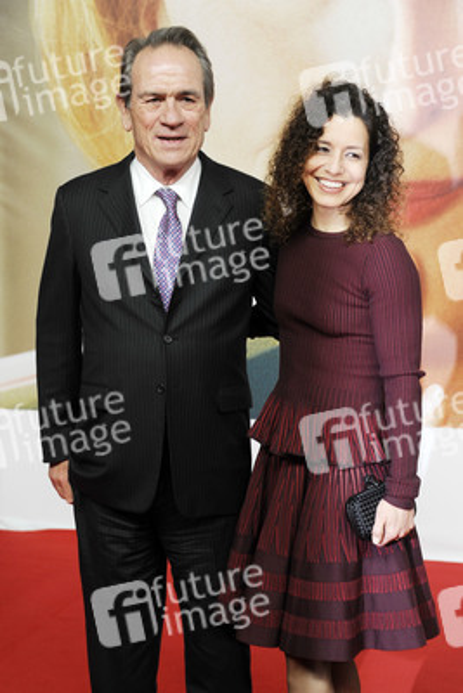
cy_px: 346
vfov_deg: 26.0
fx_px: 1503
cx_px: 232
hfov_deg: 17.5
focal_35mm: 78
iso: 800
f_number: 5.6
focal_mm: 78
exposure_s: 1/125
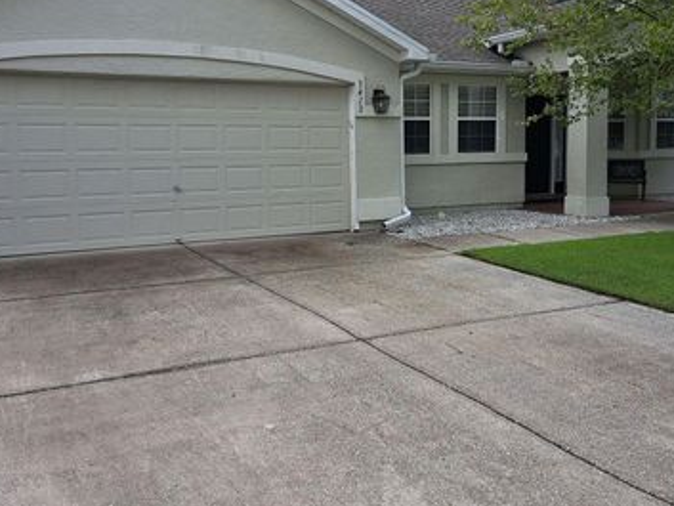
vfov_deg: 41.5
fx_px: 662
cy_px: 190
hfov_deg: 53.8
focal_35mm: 34
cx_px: 372
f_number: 1.8
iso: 50
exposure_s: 1/1250
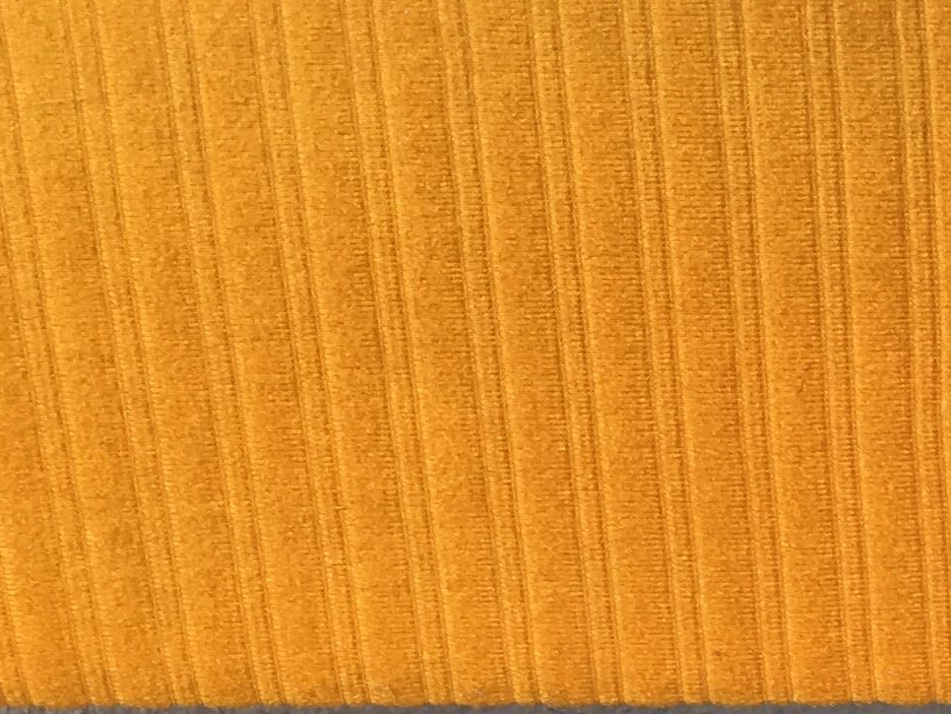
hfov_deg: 15.2
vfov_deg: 11.8
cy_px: 1043
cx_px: 1396
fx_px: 3325
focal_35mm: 121
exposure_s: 1/254
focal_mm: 4.15
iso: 25
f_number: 2.2
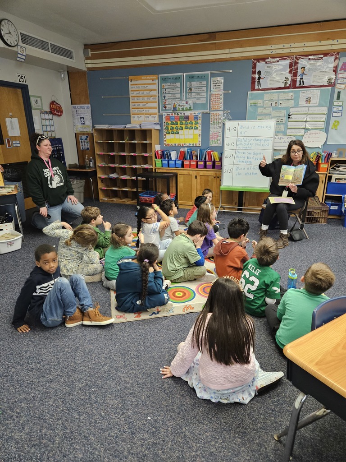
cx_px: 173
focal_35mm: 23
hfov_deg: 58.9
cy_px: 231
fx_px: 307
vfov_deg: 73.9
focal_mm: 5.4
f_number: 1.8
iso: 640
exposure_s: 1/120
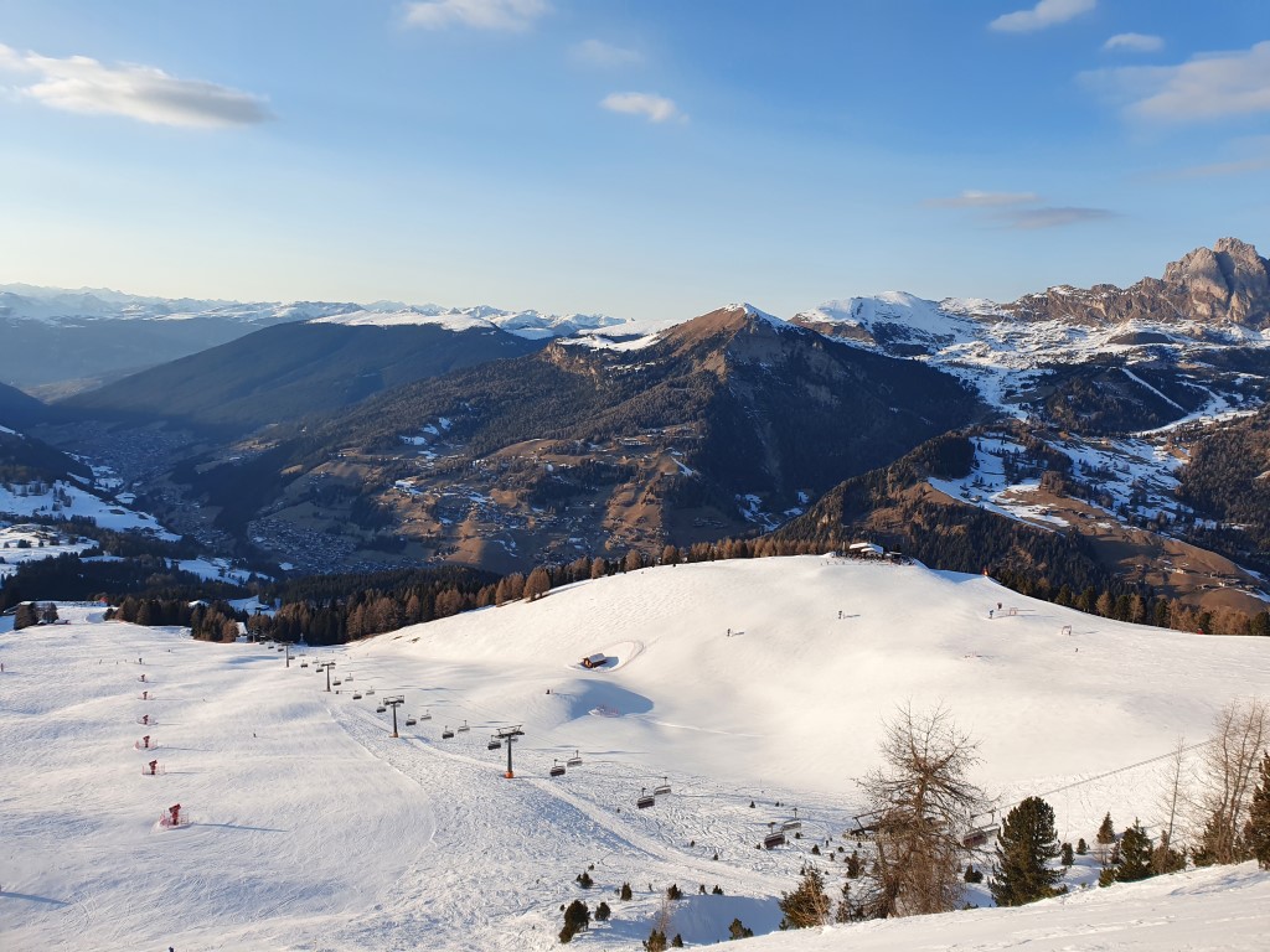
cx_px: 635
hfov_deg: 67.3
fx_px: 954
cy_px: 476
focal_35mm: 26
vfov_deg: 53.1
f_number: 2.4
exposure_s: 1/972
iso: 50
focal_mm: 4.32
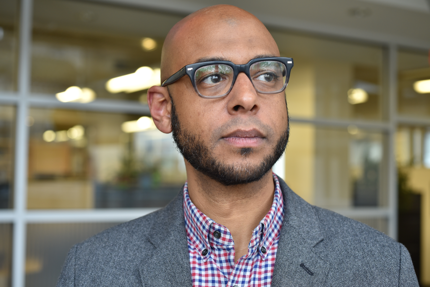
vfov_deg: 24.6
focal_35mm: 55
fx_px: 657
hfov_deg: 36.2
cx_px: 215
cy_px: 144
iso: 800
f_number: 4
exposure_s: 1/80
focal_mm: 55
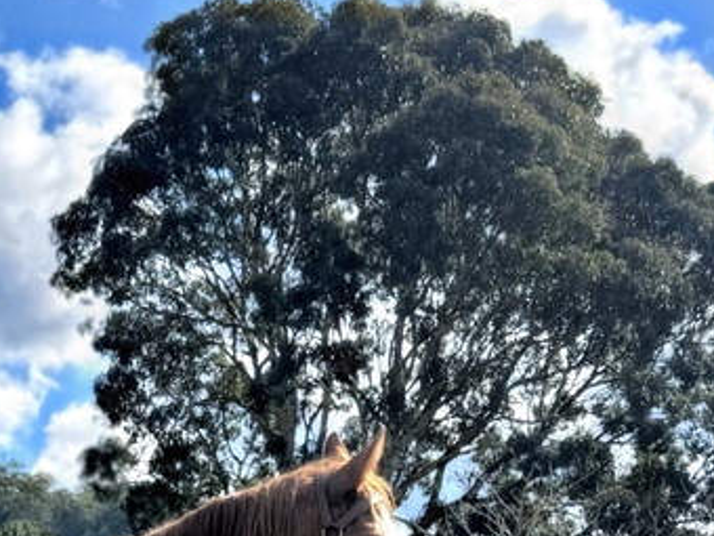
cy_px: 837
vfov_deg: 14.5
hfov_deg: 19.5
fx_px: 1939
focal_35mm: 94
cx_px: -180
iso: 80
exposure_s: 1/5348
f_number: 1.78
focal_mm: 6.76
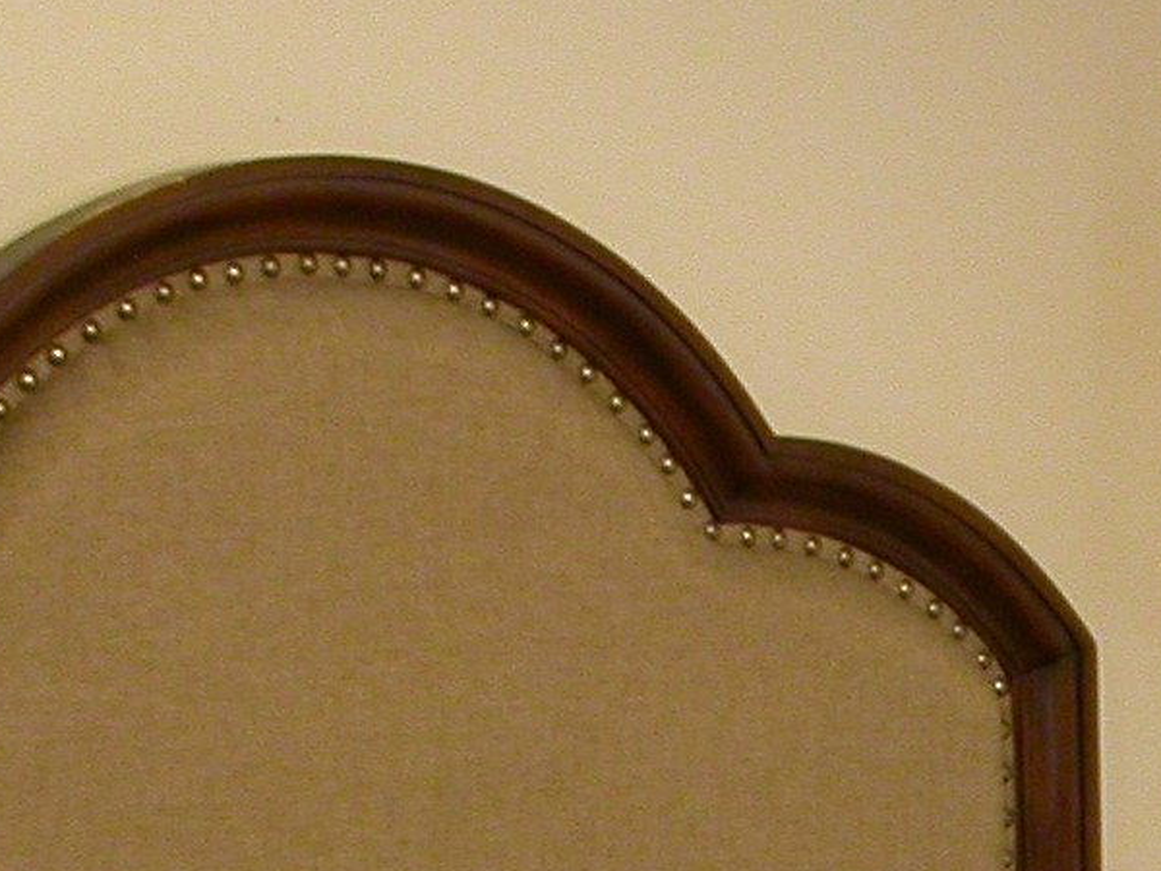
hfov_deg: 13.5
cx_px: 1213
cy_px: 1318
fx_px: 4830
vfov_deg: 10.0
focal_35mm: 144
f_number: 2.6
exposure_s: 1/4.1
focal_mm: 7.85
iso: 110
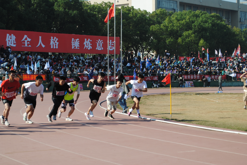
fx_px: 567
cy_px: 82
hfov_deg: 24.6
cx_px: 124
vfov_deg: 16.6
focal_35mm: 82
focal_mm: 55
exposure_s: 1/250
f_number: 8
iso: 100
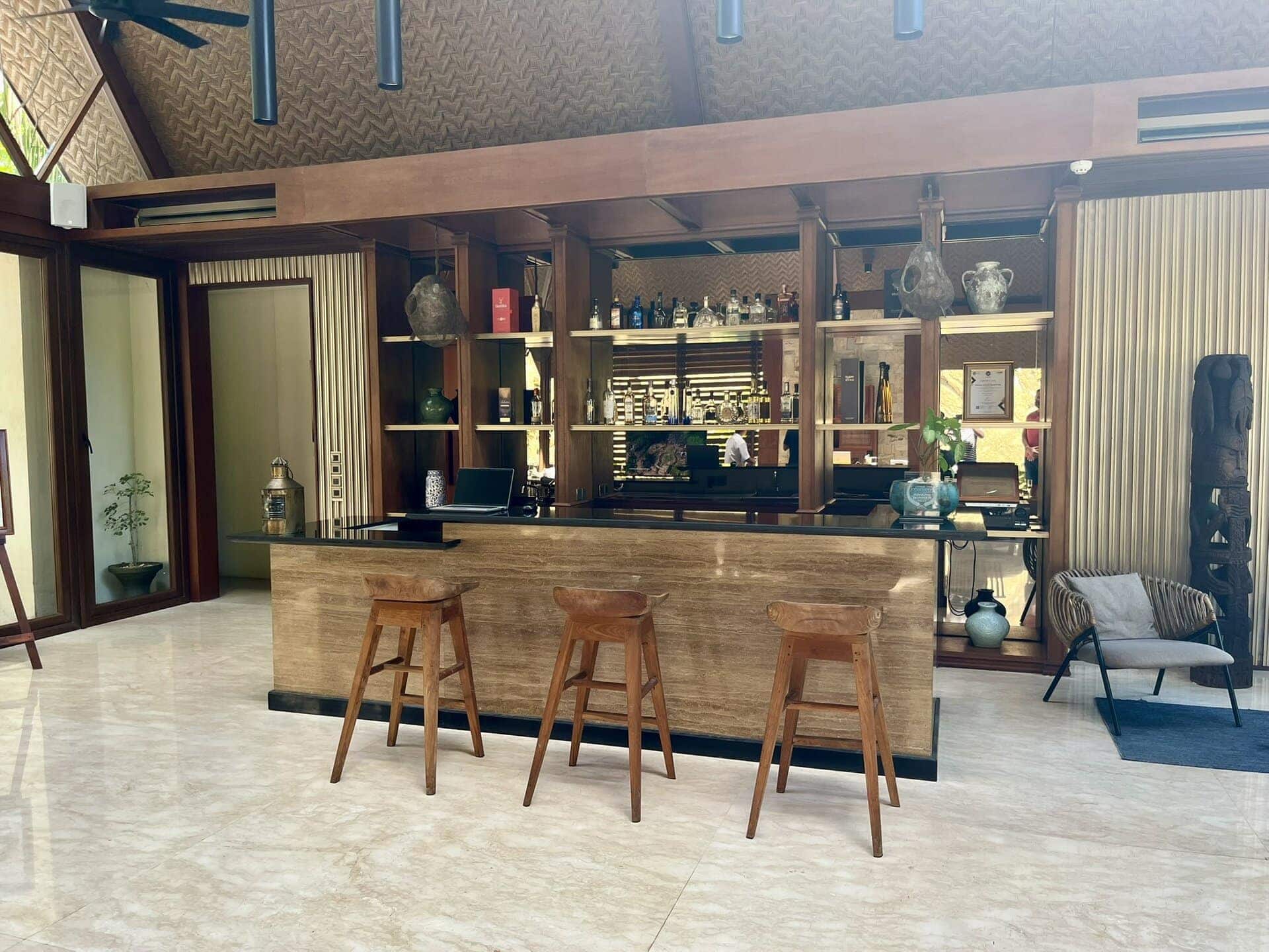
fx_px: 953
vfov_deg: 53.1
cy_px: 476
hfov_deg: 67.3
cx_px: 634
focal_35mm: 26
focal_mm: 5.1
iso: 80
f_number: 1.6
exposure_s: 1/121
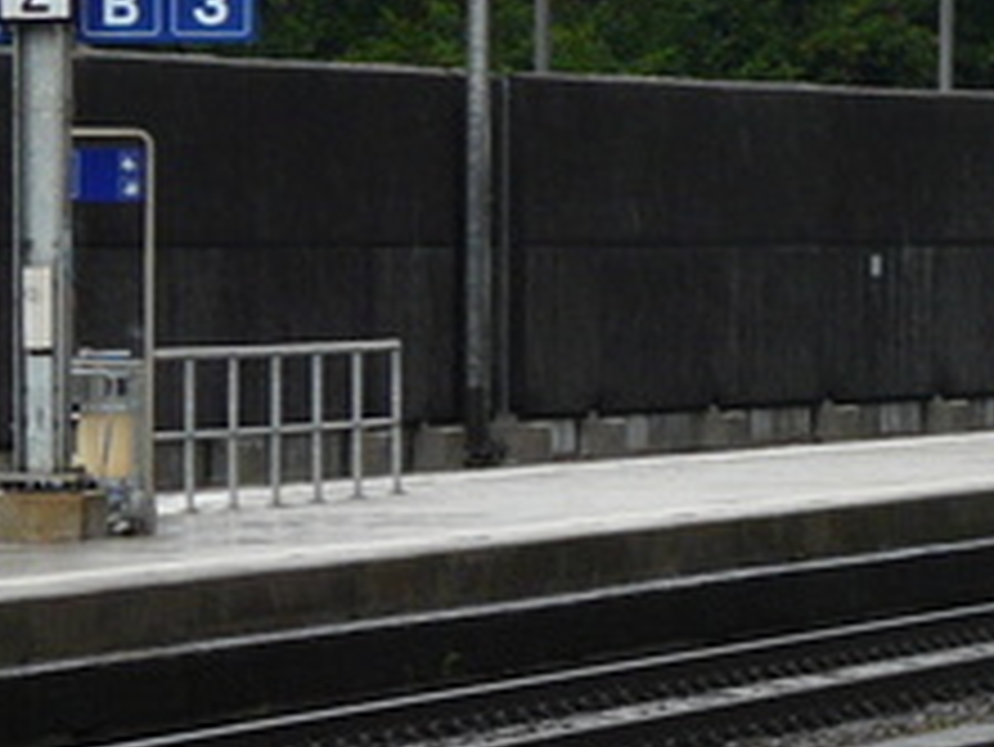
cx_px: 2082
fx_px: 16003
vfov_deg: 2.7
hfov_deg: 3.5
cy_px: 207
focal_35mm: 557
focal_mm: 20.2
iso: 100
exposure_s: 1/250
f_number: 4.5
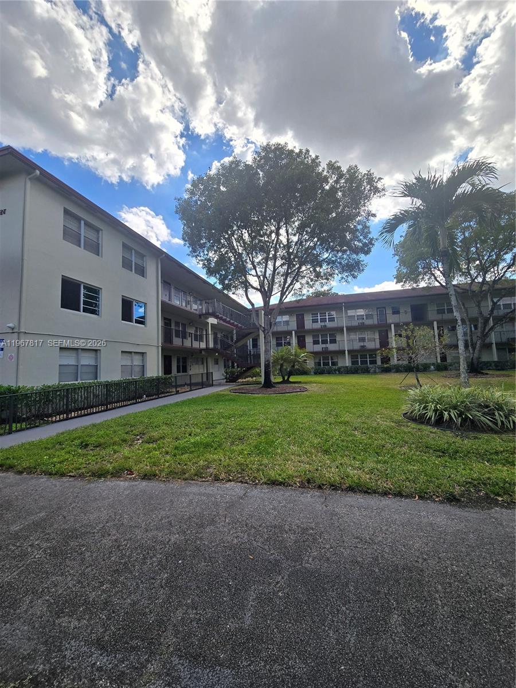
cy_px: 344
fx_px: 258
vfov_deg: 106.2
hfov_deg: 89.9
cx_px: 258
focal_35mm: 13
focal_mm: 2.2
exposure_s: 1/1686
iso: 50
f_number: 2.2
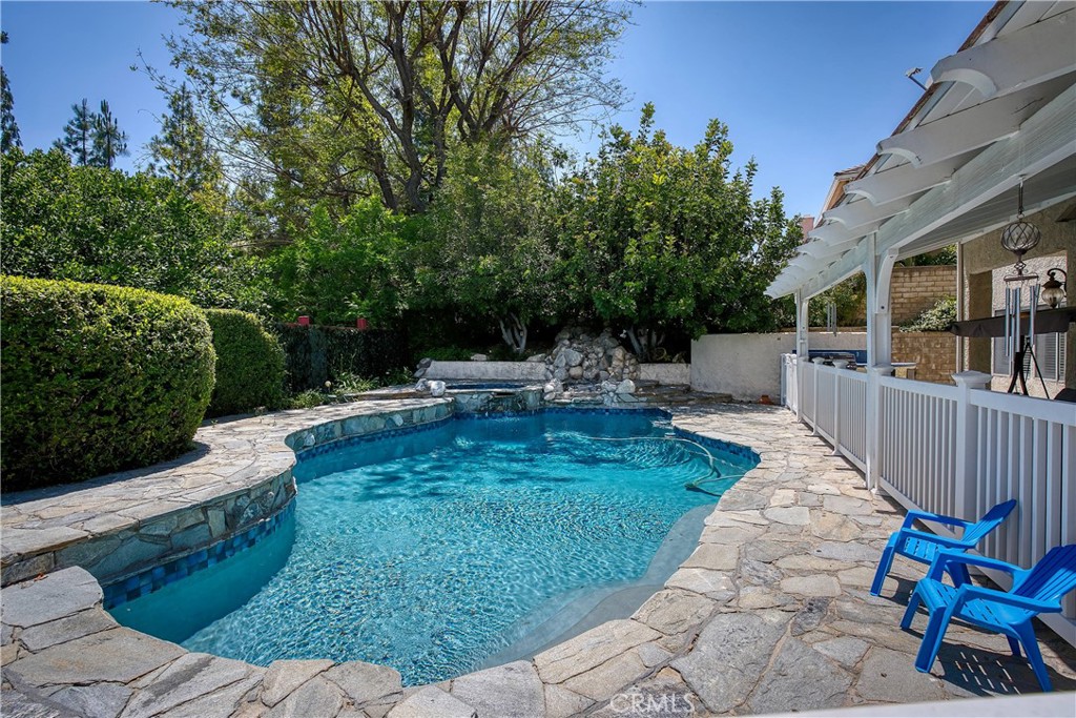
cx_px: 538
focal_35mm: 17
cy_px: 359
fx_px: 508
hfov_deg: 93.3
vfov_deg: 70.5
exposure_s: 1/160
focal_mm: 17
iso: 100
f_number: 11
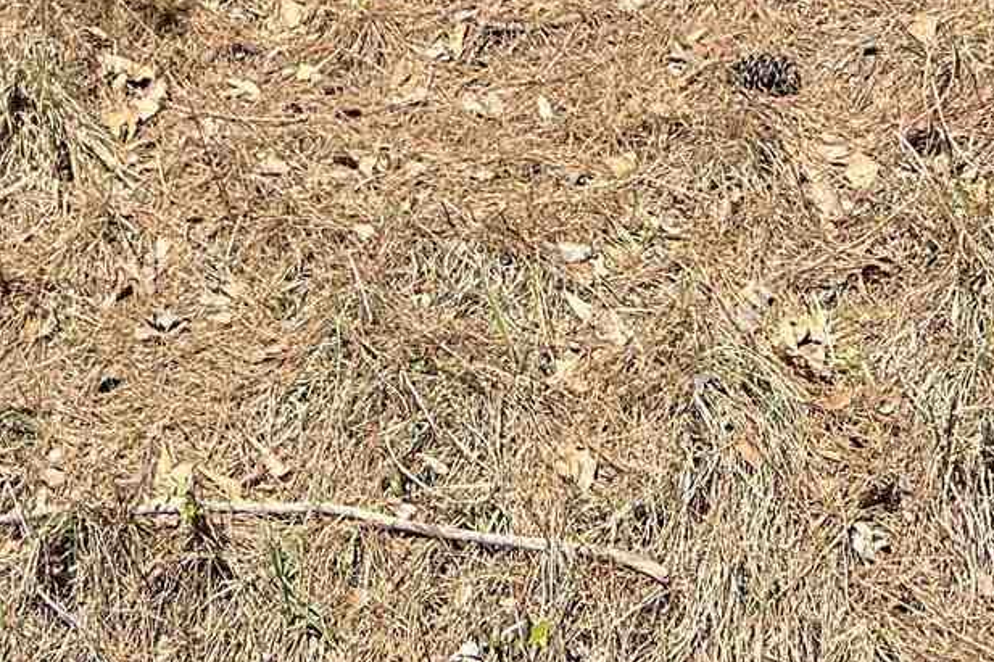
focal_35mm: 101
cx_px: 153
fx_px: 2788
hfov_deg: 19.9
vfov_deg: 11.0
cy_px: -1021
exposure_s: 1/1869
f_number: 1.5
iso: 50
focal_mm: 5.7
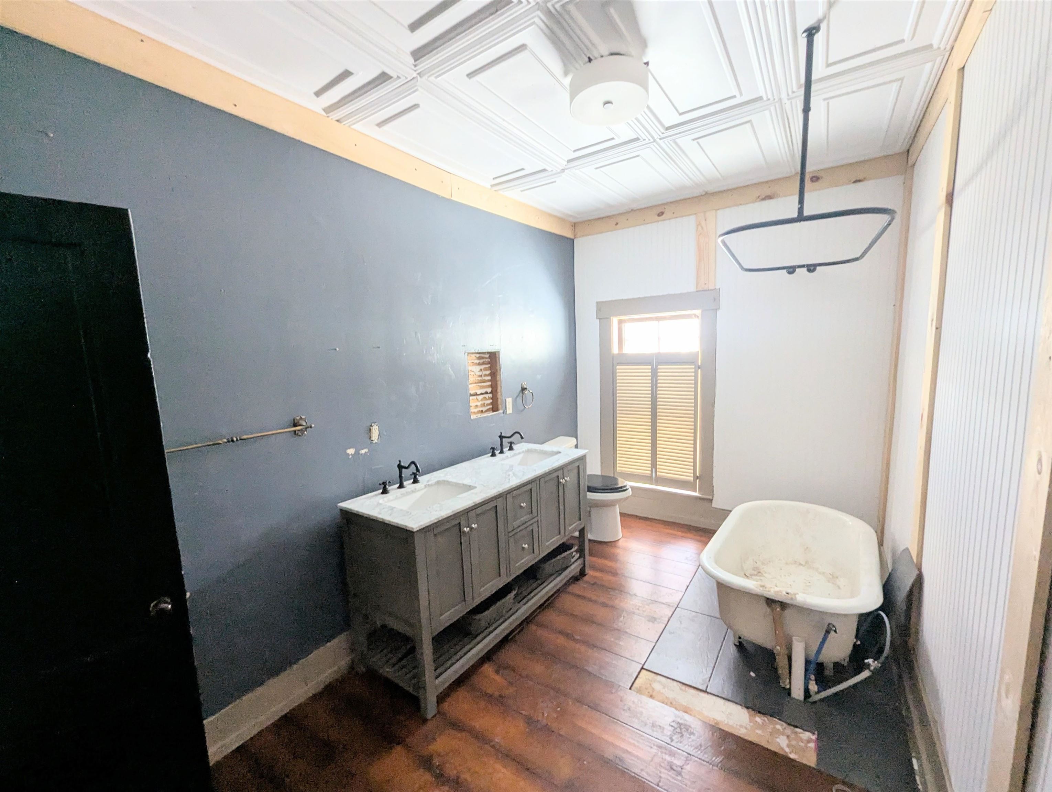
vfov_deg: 90.1
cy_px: 396
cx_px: 526
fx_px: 396
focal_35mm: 13
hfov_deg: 106.1
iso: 238
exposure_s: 1/23.8
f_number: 2.2
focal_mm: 1.95
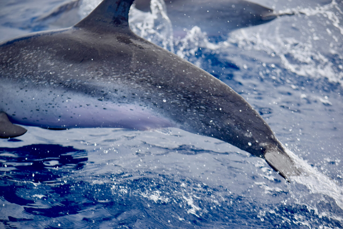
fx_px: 1315
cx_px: 172
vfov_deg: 9.9
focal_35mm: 138
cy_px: 114
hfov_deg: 14.9
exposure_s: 1/1250
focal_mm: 92
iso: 400
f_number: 4.8
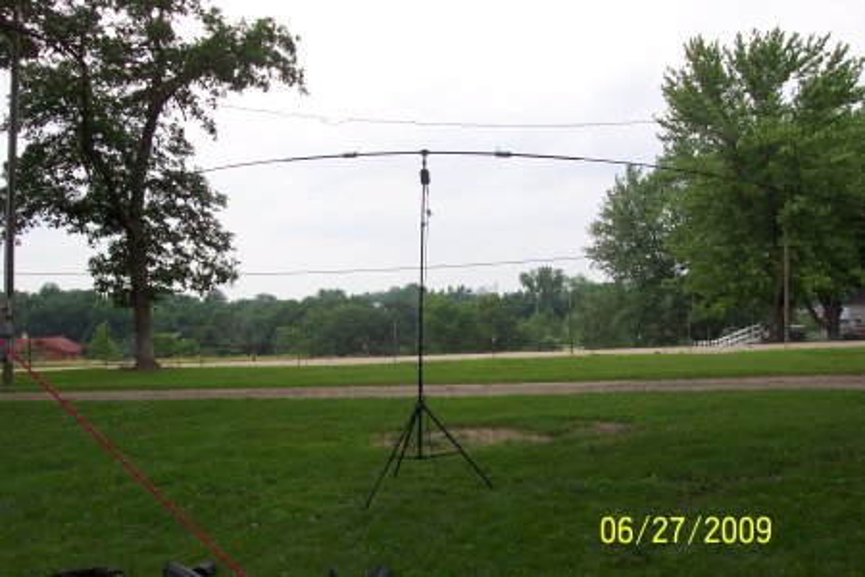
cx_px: 432
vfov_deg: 35.1
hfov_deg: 50.7
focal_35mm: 38
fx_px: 913
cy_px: 288
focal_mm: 8
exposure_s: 1/350
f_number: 4.8
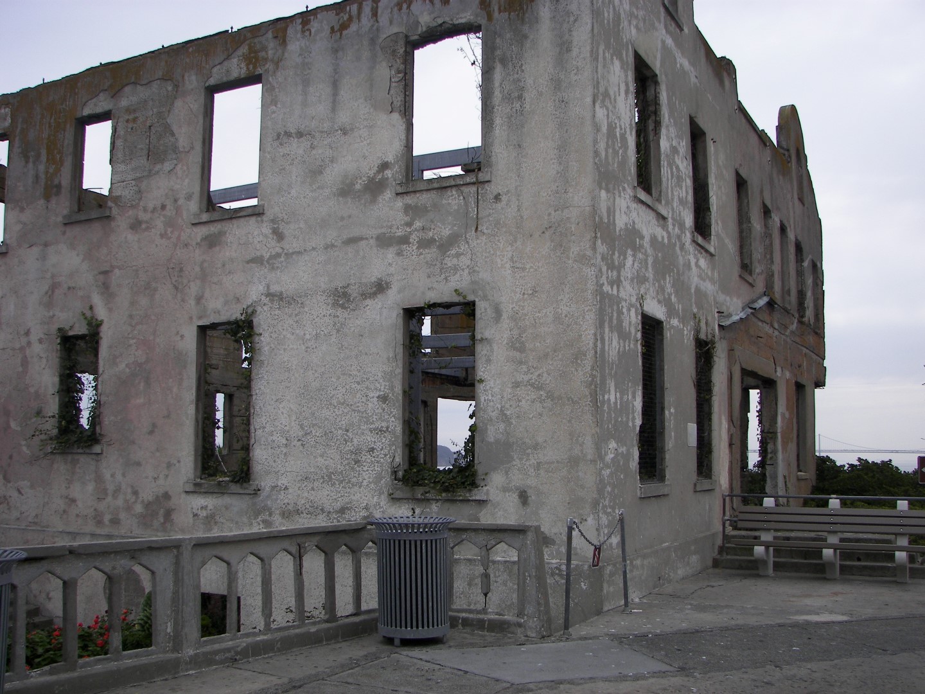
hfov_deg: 51.4
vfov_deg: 39.7
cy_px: 347
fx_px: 962
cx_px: 462
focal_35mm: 36
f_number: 2.8
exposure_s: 1/800
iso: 64
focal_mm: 6
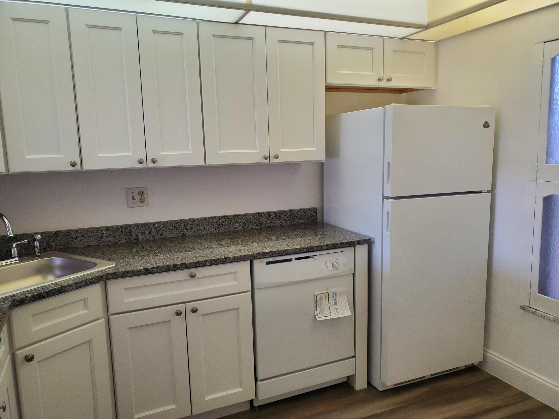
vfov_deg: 53.1
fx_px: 420
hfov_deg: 67.3
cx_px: 280
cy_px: 210
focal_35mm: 26
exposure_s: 1/120
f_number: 2.4
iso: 200
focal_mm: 4.3
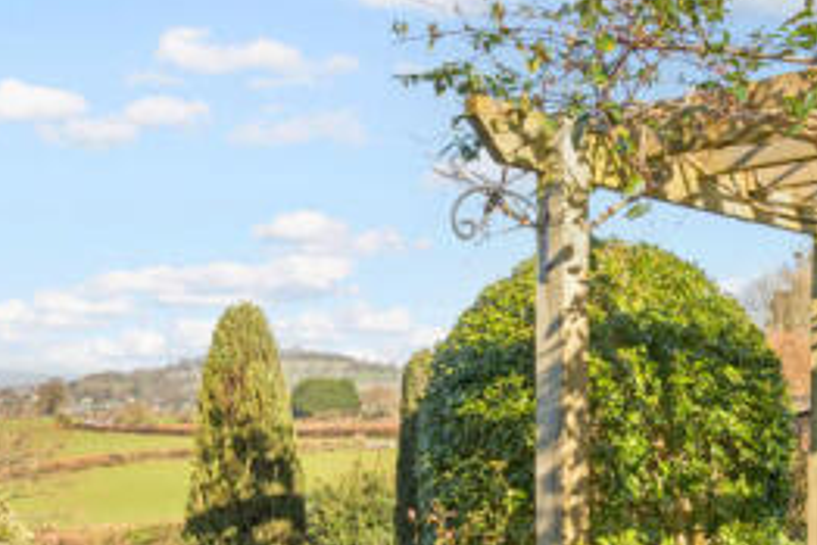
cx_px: 631
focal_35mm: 40
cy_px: 406
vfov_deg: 32.8
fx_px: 908
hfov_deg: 46.4
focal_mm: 16
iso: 500
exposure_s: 1/400
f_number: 10
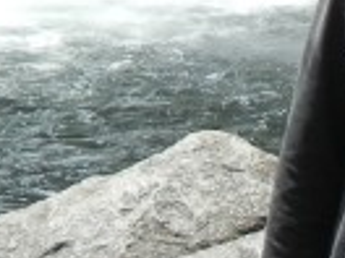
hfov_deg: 8.5
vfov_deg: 6.3
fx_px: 2312
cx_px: 298
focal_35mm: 232
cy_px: -229
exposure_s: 1/261
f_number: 7
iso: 160
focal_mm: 5.4
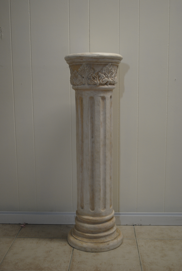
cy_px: 136
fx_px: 318
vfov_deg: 46.3
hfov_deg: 32.0
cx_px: 91
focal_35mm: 42
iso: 400
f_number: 4.5
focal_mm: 28
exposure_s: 1/30
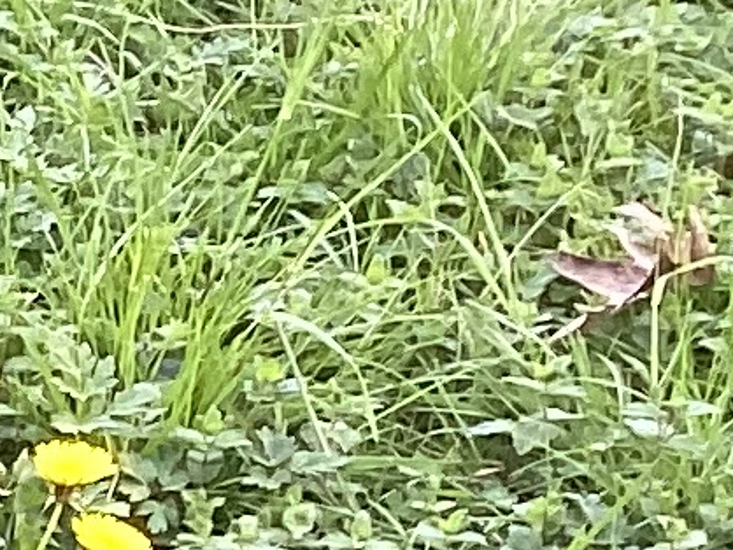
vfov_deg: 5.7
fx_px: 5127
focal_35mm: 242
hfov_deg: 6.7
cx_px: -2082
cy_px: 1690
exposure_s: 1/50
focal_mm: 3.3
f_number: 2.4
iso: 50
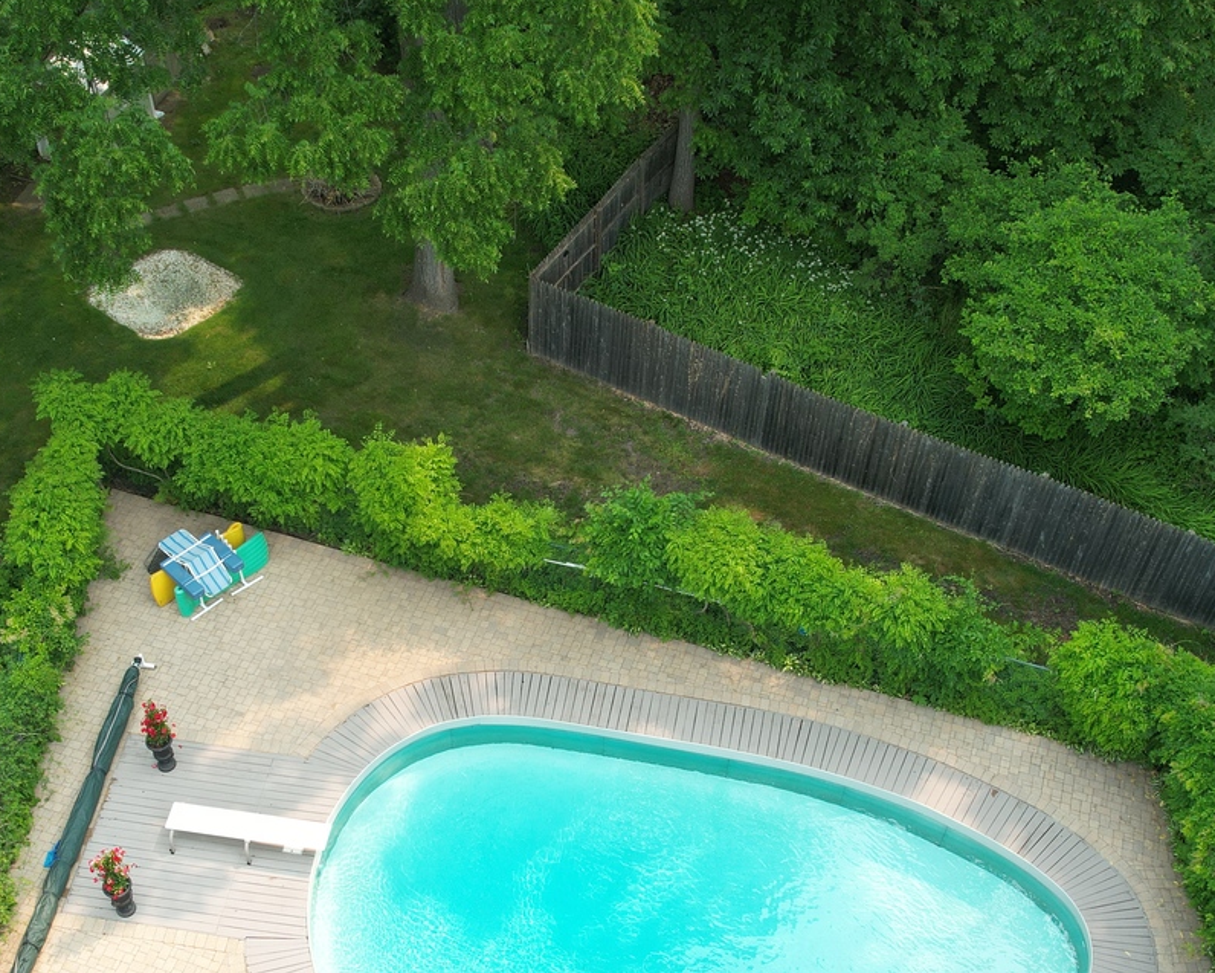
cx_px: 508
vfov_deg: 35.3
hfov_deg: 43.7
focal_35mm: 42
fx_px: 1510
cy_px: 649
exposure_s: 1/400
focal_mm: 8.38
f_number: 2.8
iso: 100
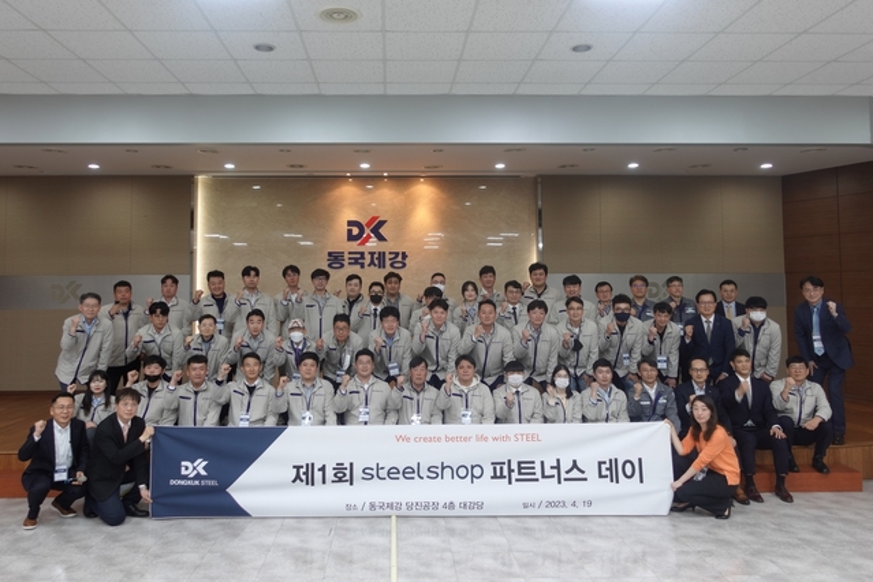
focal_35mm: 24
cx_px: 436
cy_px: 291
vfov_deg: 53.1
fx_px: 582
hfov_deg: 73.7
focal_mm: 9.4
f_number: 2
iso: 125
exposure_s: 1/30
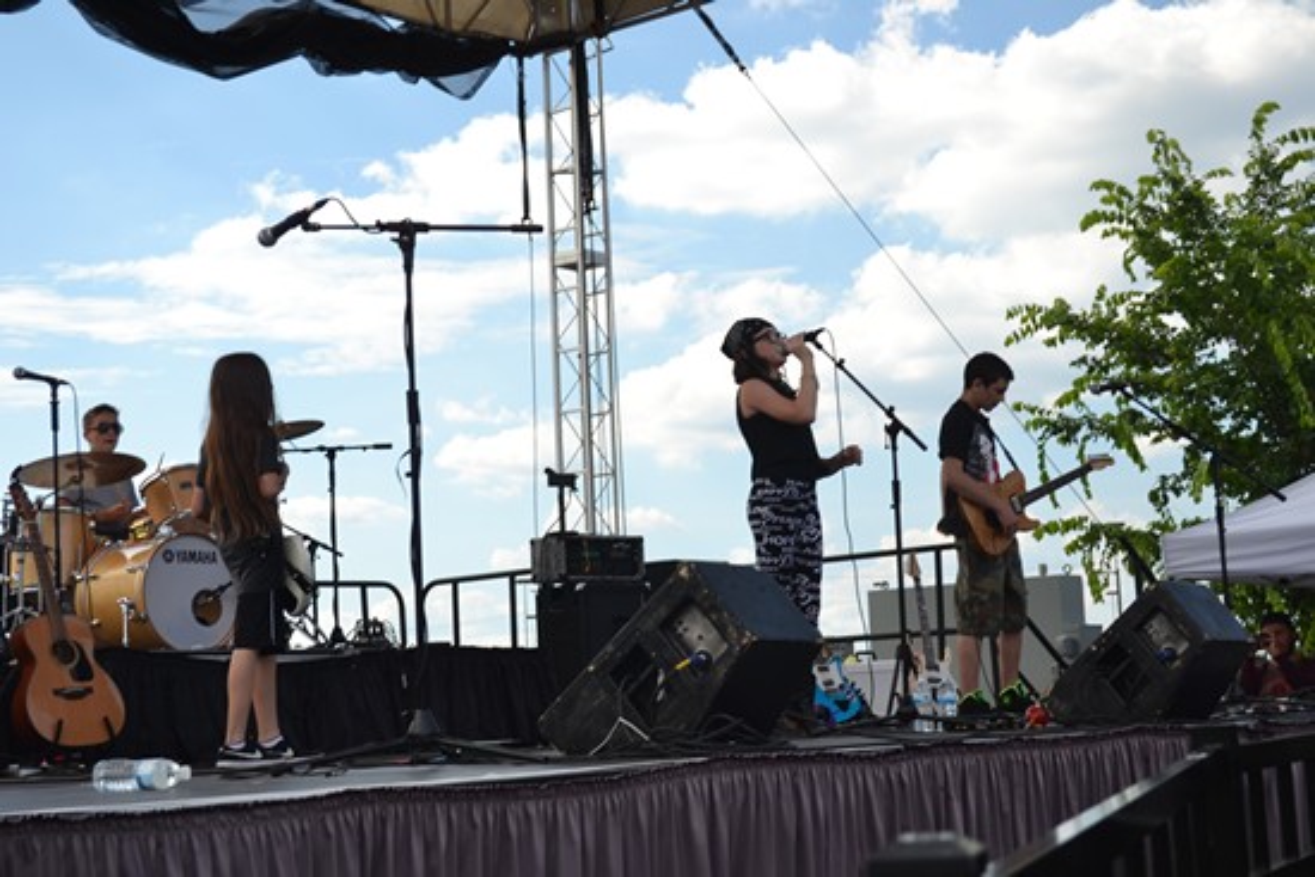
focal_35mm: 60
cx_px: 658
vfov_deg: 22.6
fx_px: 2192
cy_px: 438
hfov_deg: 33.4
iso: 100
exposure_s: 1/125
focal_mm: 40
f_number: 5.6
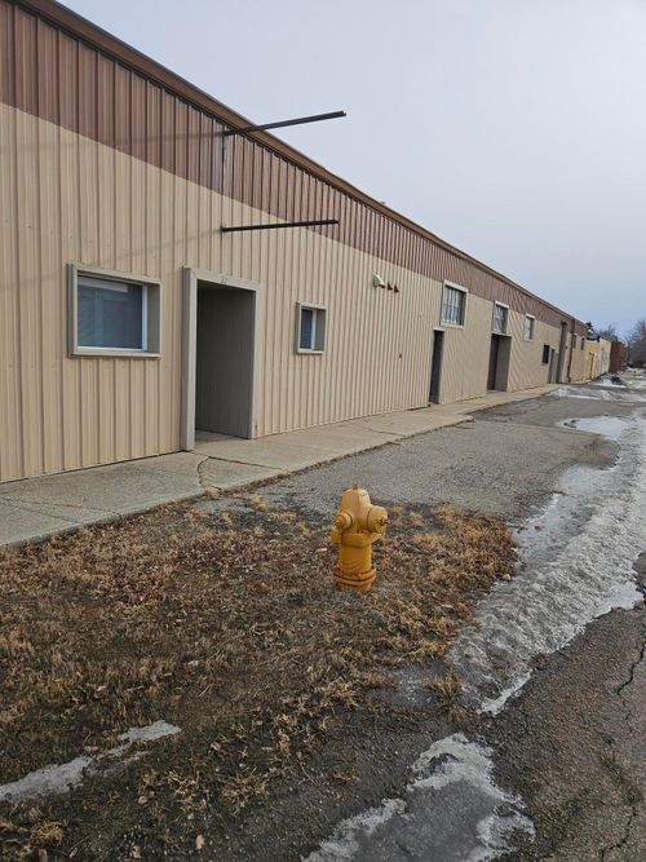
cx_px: 323
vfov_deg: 73.9
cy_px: 431
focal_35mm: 23
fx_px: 572
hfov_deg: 58.9
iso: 40
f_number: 1.8
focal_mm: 5.4
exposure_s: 1/2000
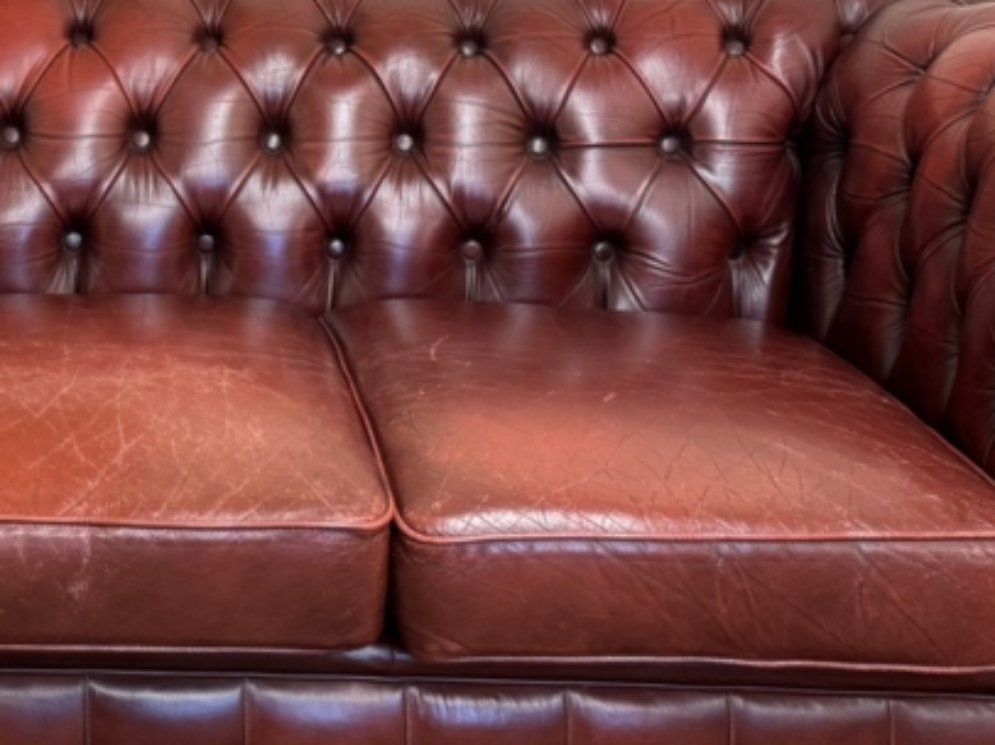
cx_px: 86
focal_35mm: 71
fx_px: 2040
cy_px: 289
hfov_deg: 26.4
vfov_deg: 20.7
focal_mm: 6.76
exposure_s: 1/50
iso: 200
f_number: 1.78
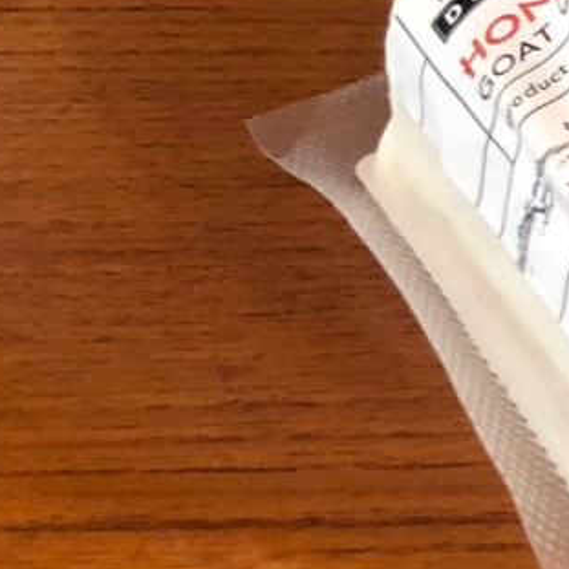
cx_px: 1599
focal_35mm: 159
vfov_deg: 9.8
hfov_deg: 9.2
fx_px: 2957
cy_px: -778
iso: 100
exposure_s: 1/15
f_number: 1.8
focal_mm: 4
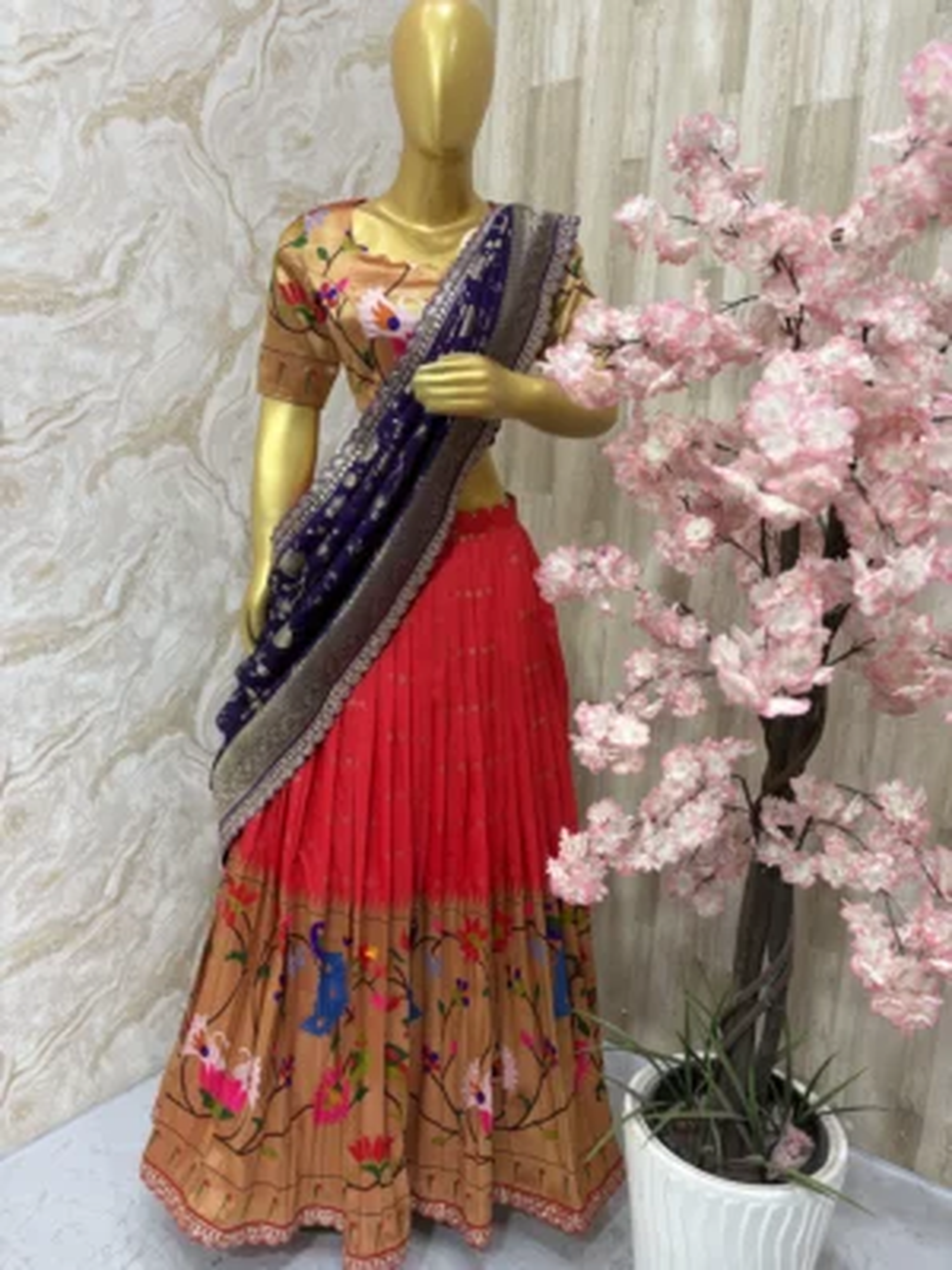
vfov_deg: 67.3
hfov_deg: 53.1
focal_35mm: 26
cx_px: 476
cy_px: 635
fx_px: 953
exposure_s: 1/100
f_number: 1.6
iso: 100
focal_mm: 6
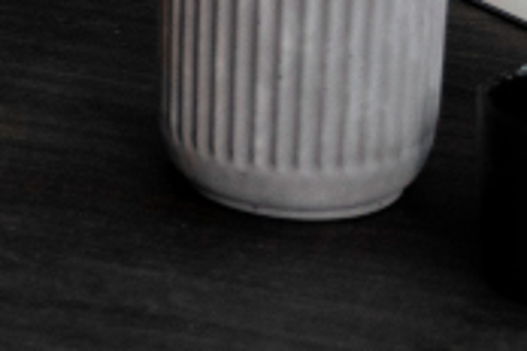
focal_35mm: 297
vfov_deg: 4.5
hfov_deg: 6.7
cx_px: -466
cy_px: -487
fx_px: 4347
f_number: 2.8
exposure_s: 1/160
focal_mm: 43
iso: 1250
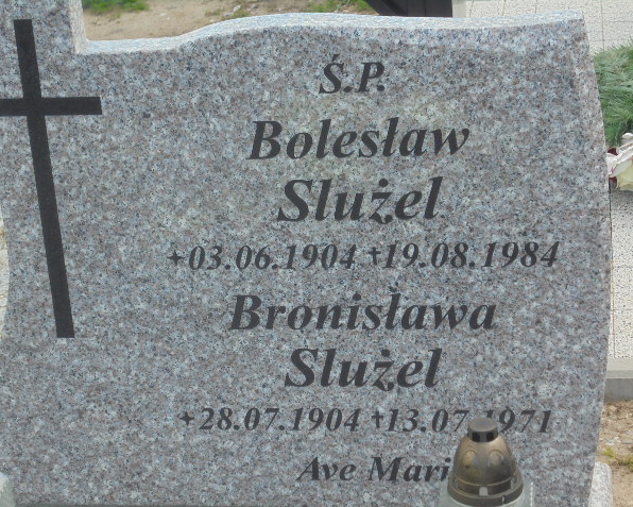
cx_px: 296
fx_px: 1630
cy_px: 254
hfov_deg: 22.0
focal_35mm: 87
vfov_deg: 17.7
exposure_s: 1/125
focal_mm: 14.9
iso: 100
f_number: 6.7
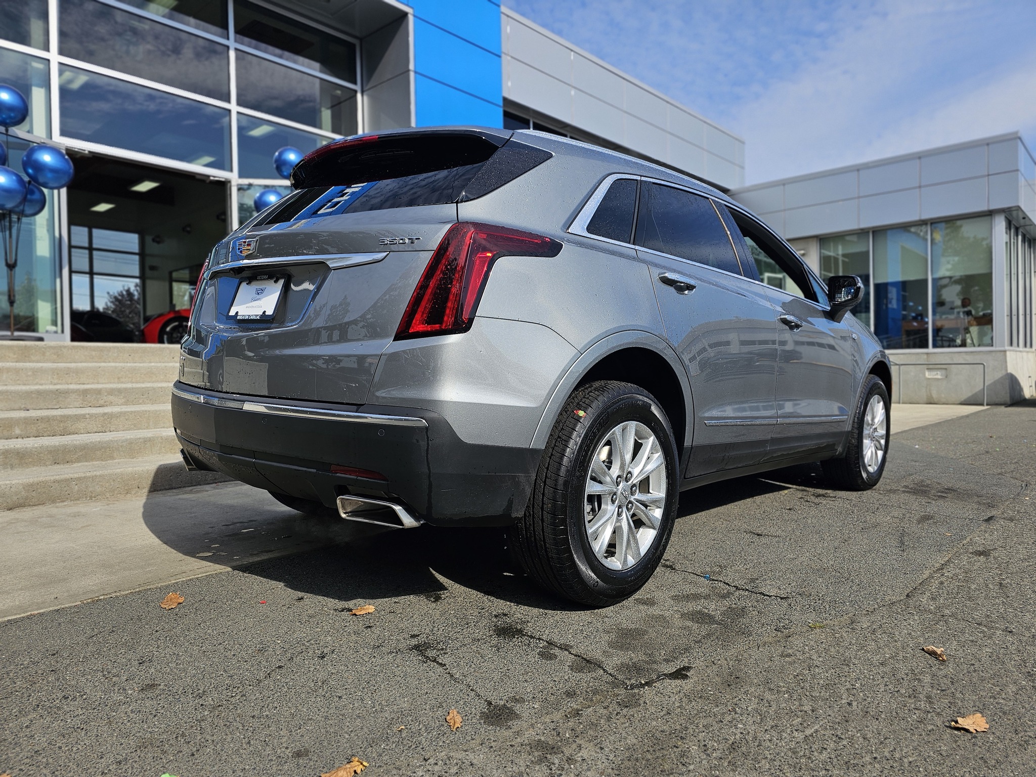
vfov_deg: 58.9
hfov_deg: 73.9
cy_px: 388
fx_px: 688
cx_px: 518
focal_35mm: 23
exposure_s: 1/818
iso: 10
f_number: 1.7
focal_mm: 6.3
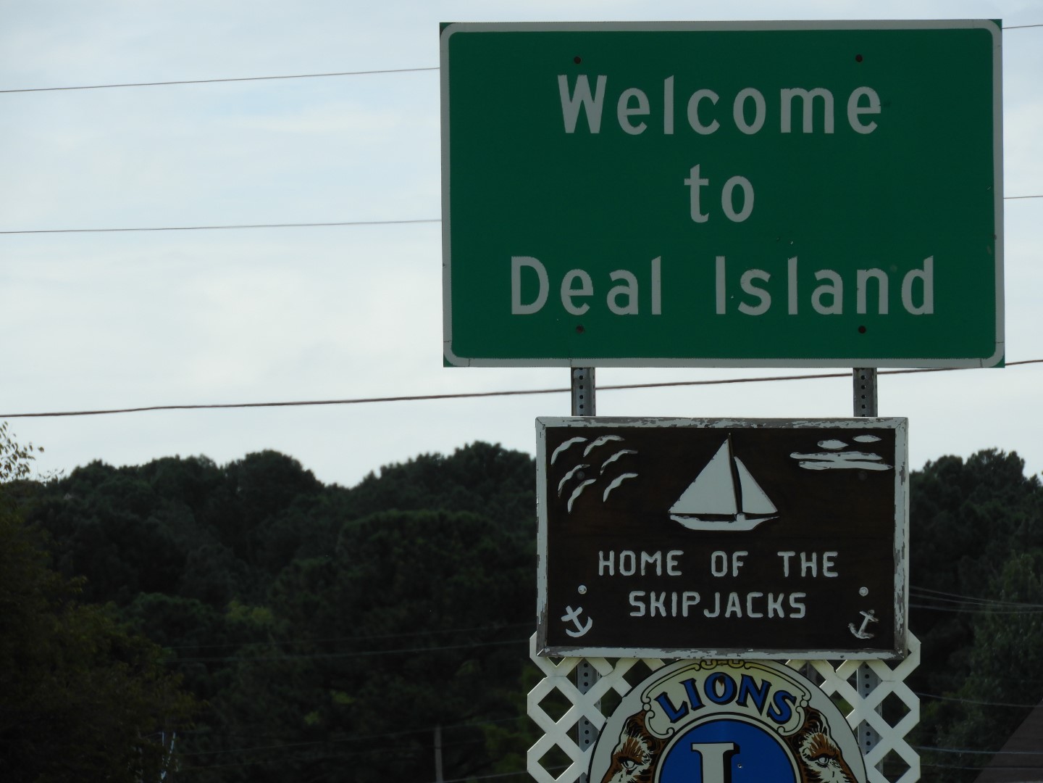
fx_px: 10847
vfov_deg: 4.1
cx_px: 522
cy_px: 392
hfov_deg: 5.5
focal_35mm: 360
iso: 100
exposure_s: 1/640
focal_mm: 64.5
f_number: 5.6
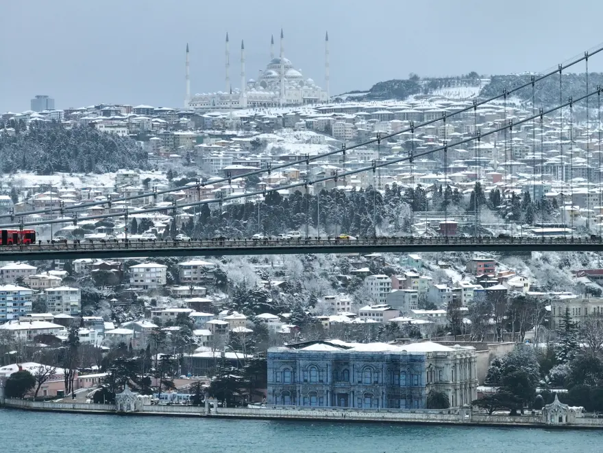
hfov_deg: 11.9
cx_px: 302
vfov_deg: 8.9
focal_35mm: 166
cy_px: 226
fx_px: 2892
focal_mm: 30.71
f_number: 3.4
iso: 100
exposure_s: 1/240
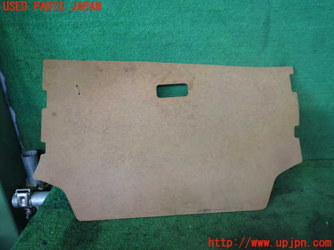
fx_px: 289
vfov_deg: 46.8
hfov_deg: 60.0
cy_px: 125
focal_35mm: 30
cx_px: 167
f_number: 2.3
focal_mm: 5.4
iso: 200
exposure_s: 1/40
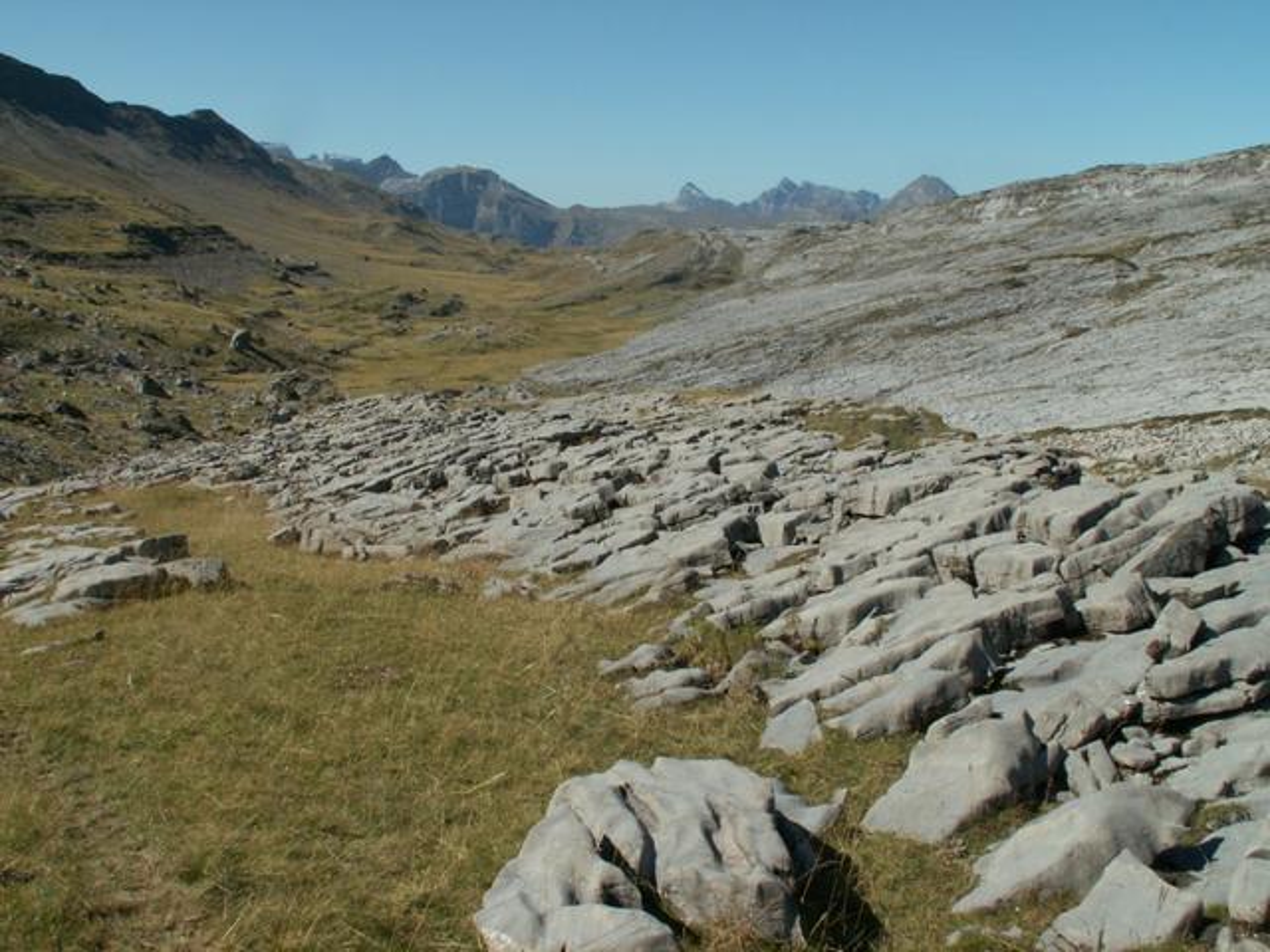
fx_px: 1284
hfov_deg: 52.6
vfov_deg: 40.7
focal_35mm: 35
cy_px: 476
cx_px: 635
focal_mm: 5.86
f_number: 7.1
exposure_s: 1/250
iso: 50
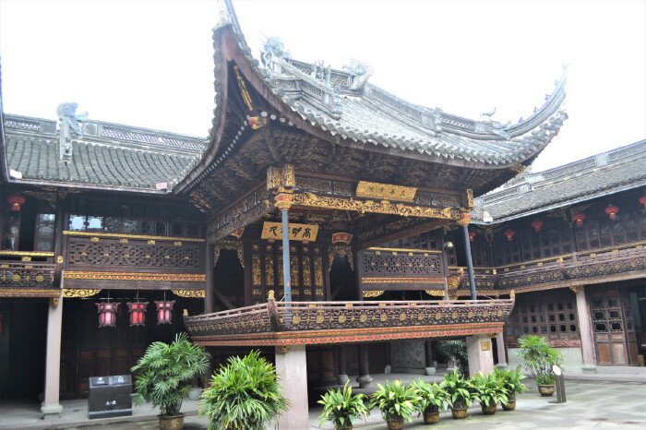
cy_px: 215
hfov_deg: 67.4
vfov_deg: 47.9
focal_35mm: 27
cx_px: 323
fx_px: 484
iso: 360
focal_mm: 18
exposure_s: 1/125
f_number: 5.6
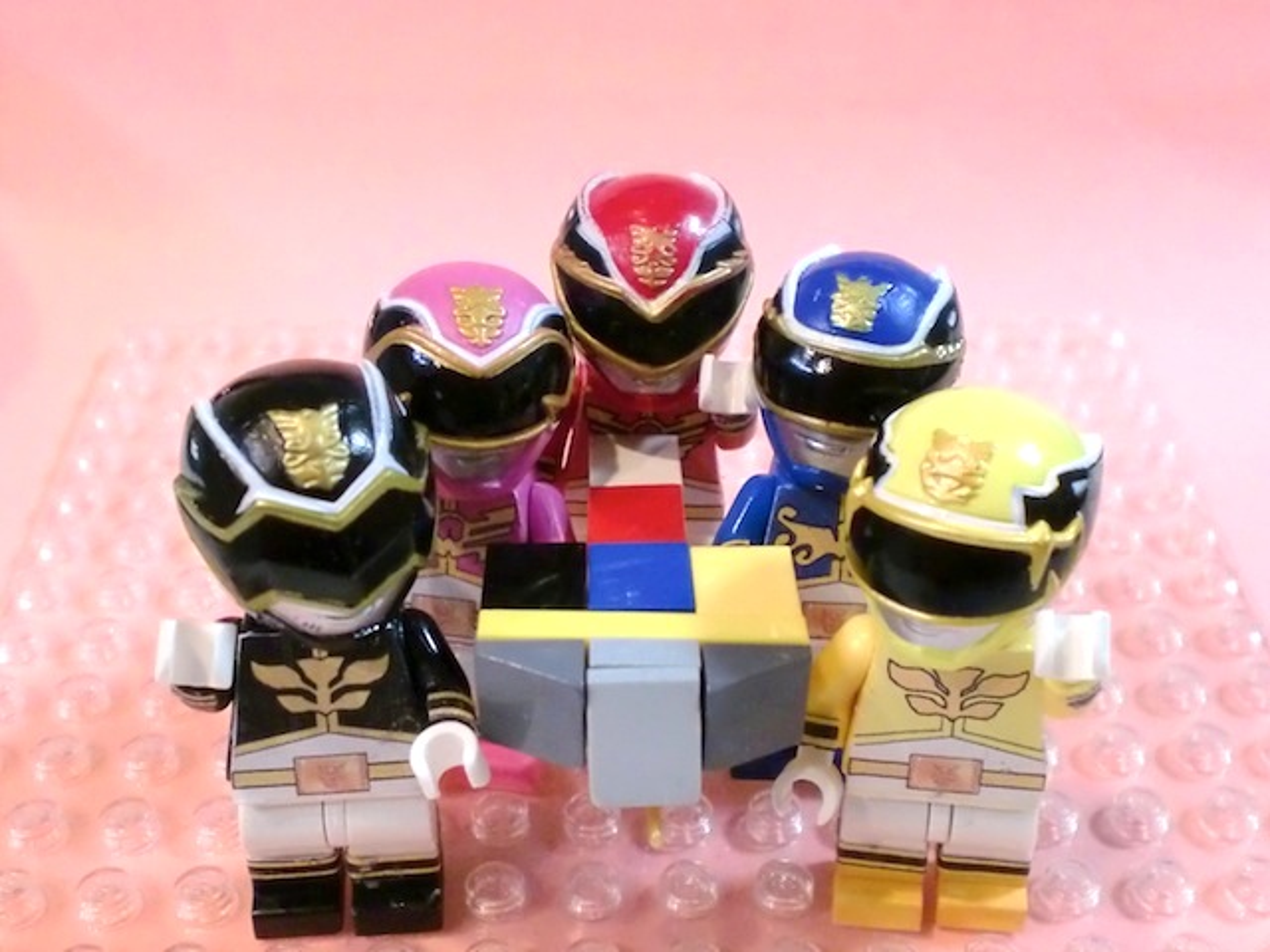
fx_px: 1284
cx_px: 635
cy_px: 476
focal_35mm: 35
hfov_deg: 52.6
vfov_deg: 40.7
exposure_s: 1/30
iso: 400
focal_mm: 6.3
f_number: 3.1
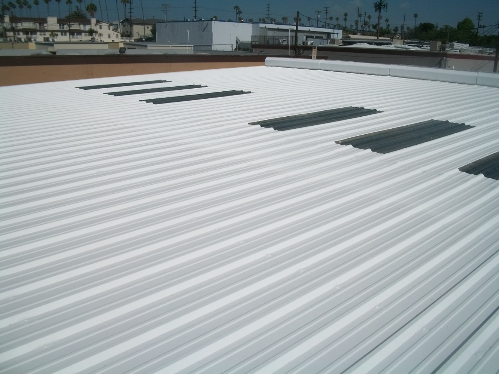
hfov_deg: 56.8
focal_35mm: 32
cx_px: 250
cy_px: 187
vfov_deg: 44.2
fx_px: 461
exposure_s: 1/1401
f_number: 5.5
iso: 80
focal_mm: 5.7
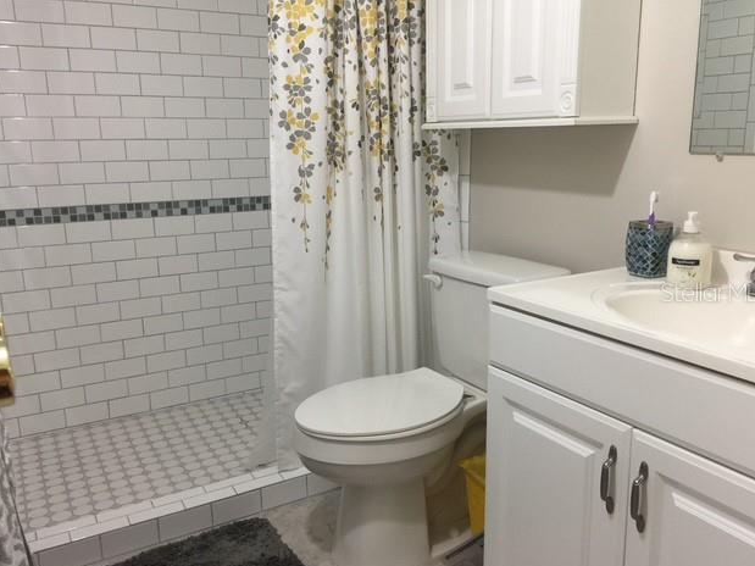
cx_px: 385
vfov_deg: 46.8
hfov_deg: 60.0
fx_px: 654
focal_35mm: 30
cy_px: 292
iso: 64
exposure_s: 1/15
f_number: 2.2
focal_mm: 4.15
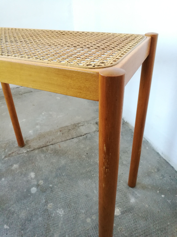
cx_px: 88
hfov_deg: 51.4
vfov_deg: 65.3
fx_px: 184
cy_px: 118
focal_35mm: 27
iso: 250
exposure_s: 1/33.3
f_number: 2.2
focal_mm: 4.5
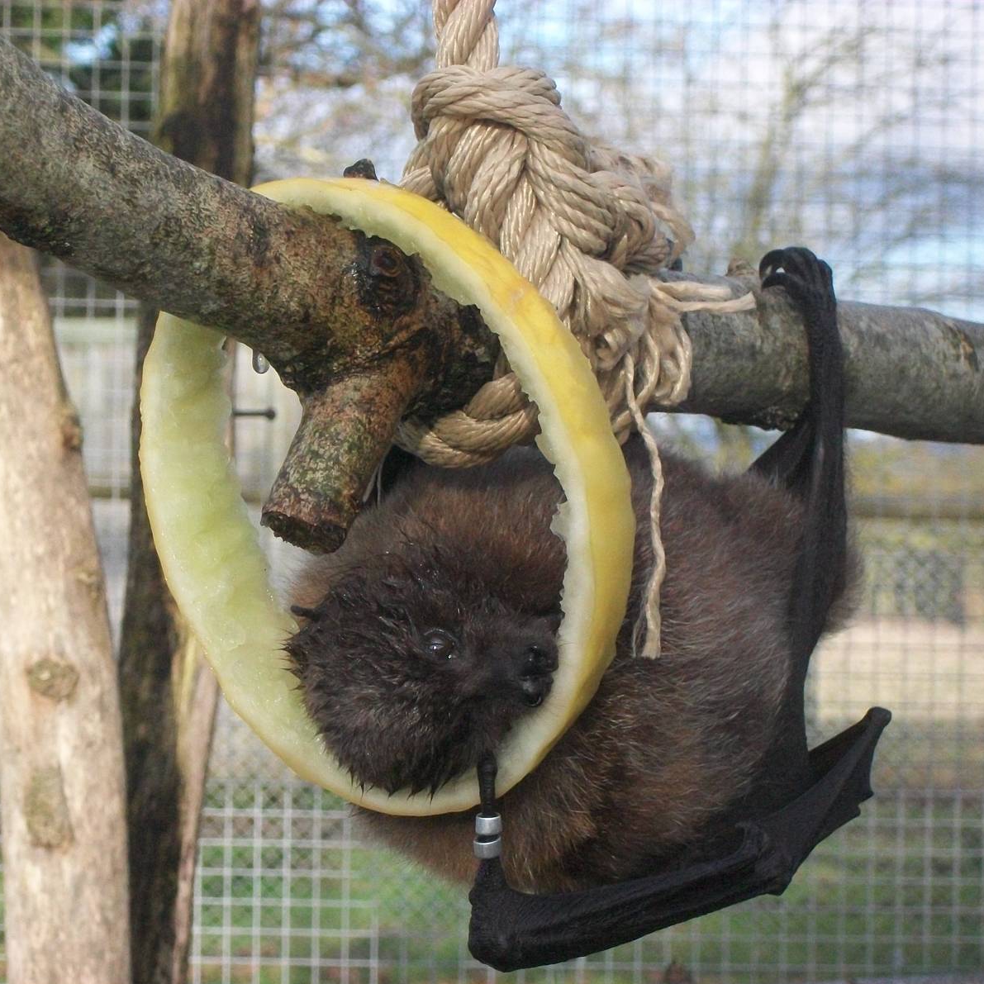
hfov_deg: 15.3
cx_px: 340
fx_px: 3666
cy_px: 495
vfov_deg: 15.3
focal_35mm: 114
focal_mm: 17.1
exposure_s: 1/500
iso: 314
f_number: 5.2
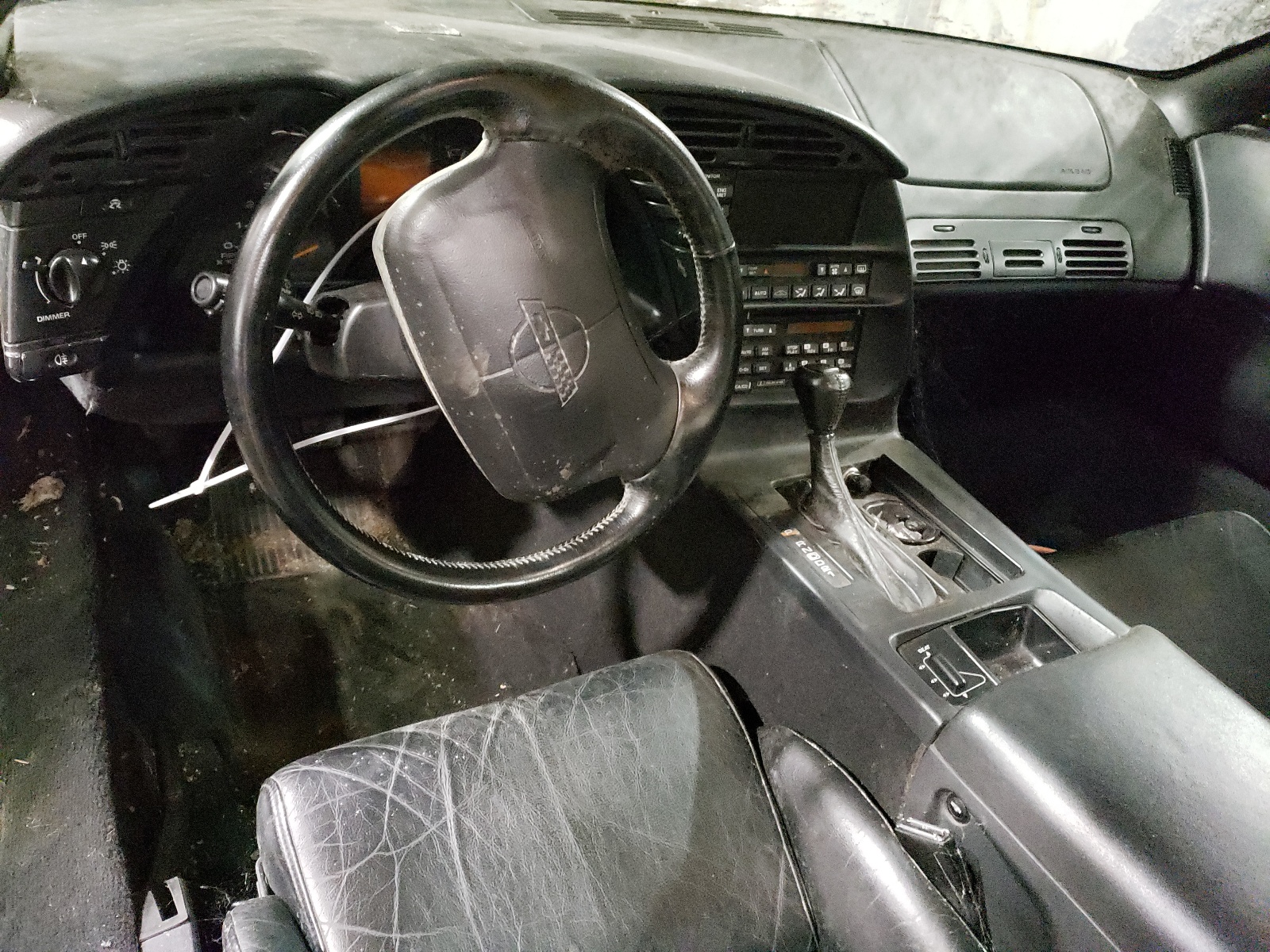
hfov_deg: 67.3
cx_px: 635
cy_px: 476
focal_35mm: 26
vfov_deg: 53.1
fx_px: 954
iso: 1587
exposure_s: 1/24
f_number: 1.5
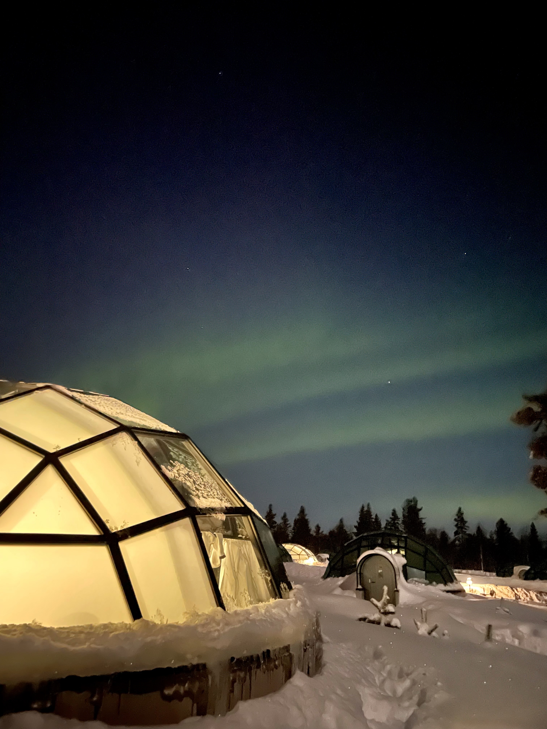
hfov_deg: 53.1
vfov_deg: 67.3
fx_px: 548
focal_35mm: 26
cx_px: 274
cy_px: 364
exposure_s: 1/4
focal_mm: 4.2
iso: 2000
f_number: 1.6
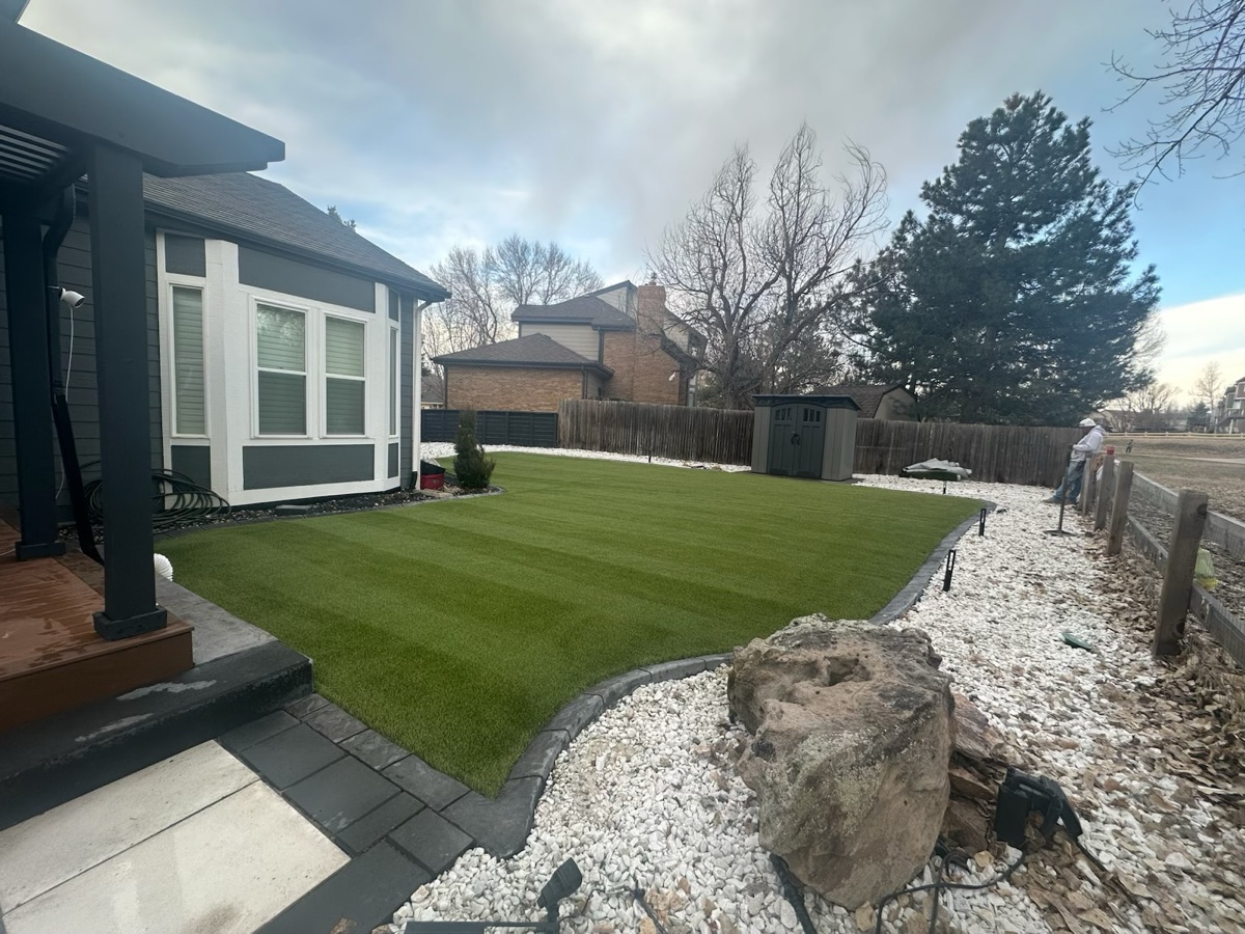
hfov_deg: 102.1
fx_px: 504
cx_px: 622
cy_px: 467
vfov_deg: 85.7
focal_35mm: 14
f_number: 2.2
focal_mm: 2.22
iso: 50
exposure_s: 1/99
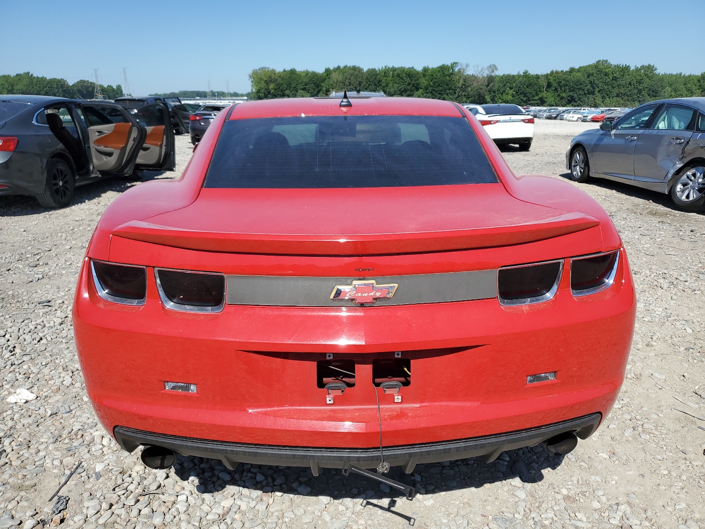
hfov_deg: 67.3
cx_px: 352
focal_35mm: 26
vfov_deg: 53.1
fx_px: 530
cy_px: 264
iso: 50
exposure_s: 1/3333
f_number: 1.5
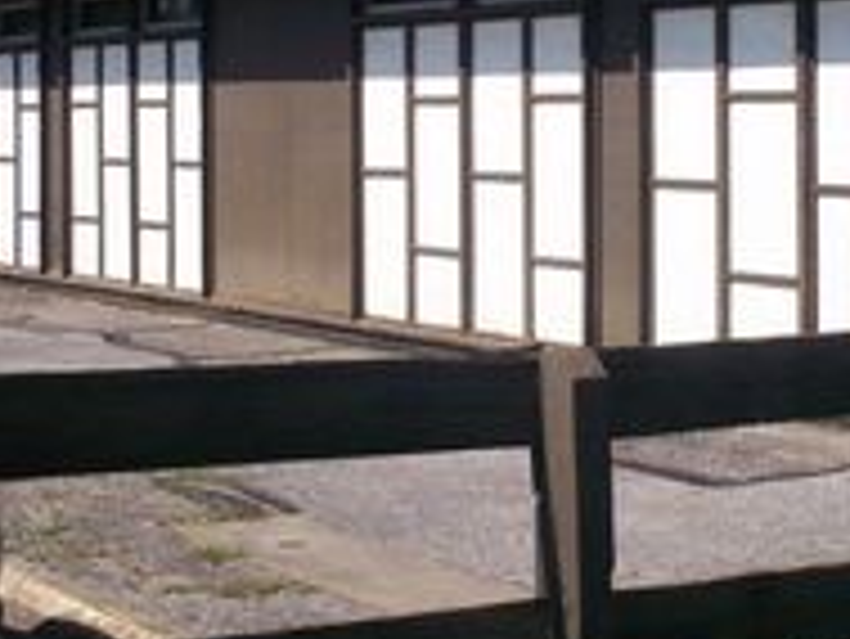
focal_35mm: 95
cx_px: 468
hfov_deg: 20.6
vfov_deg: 15.5
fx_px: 2334
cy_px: 110
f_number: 4.5
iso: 100
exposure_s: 1/693
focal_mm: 6
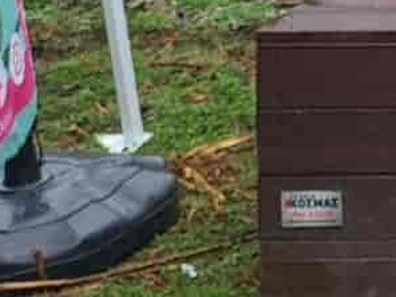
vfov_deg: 9.9
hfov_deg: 11.3
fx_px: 1544
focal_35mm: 135
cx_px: 1042
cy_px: -367
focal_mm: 4.65
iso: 32
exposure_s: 1/156
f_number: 1.8
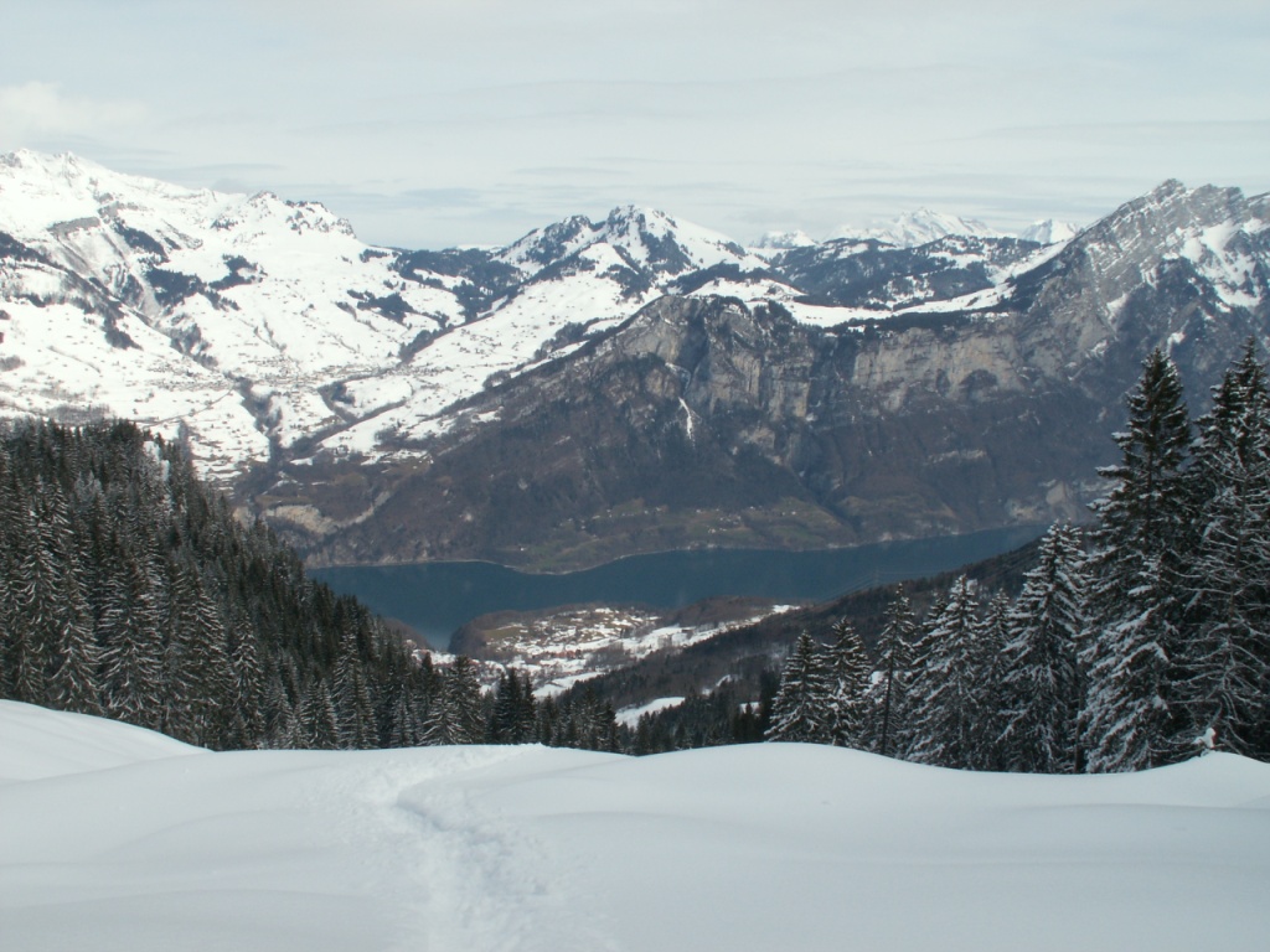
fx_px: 1284
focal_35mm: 35
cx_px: 635
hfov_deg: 52.6
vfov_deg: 40.7
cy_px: 476
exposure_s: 1/200
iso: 50
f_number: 8
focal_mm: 5.86
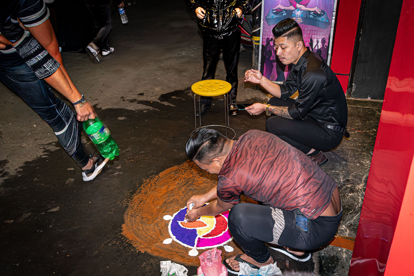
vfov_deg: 36.9
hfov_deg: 53.1
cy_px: 138
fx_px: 414
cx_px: 207
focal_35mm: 36
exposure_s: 1/20
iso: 2000
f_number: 5.6
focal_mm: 24
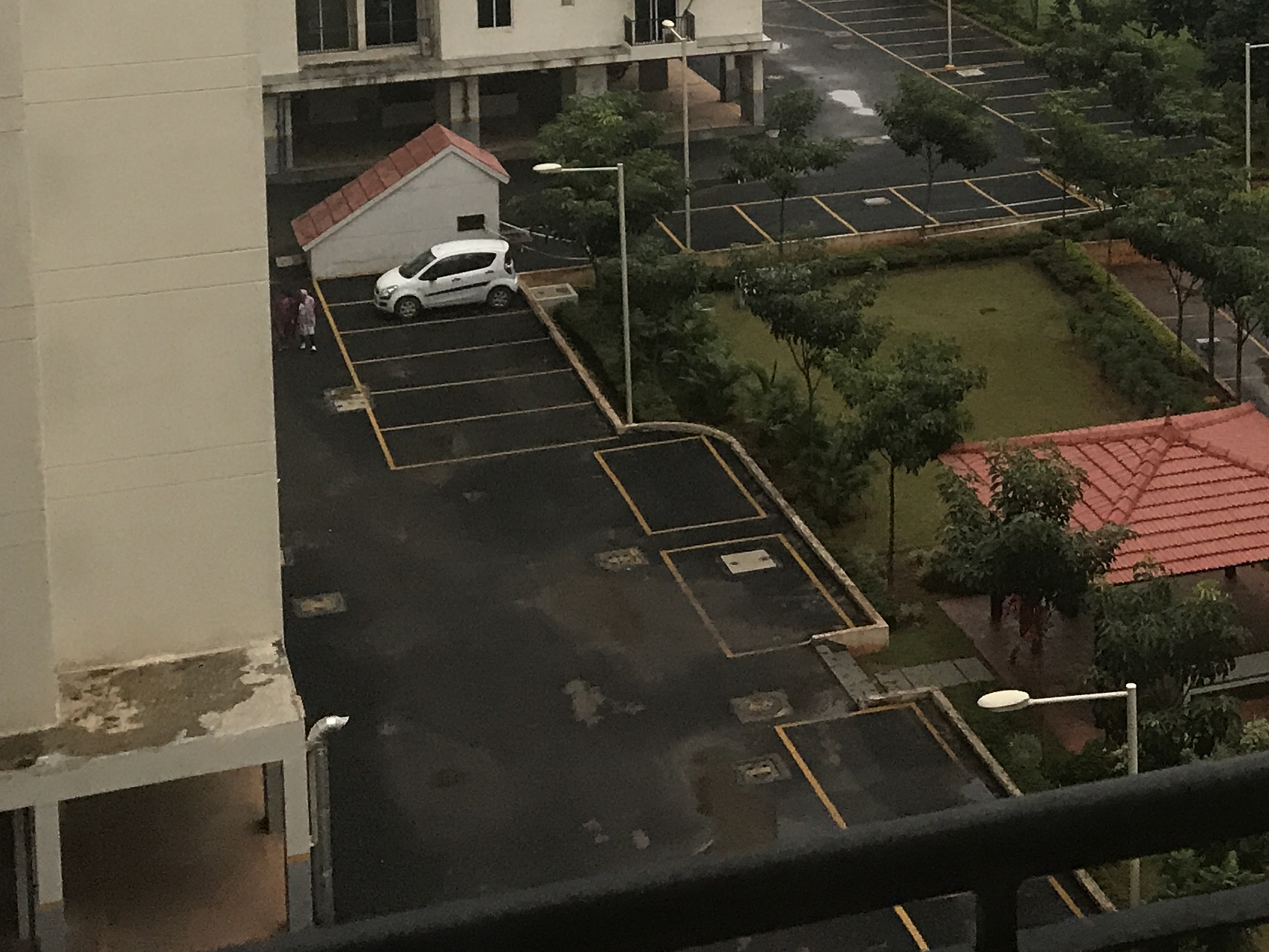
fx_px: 2456
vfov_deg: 20.6
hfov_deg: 28.6
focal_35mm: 67
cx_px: 911
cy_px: -171
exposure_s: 1/30
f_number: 1.8
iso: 40
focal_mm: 3.99
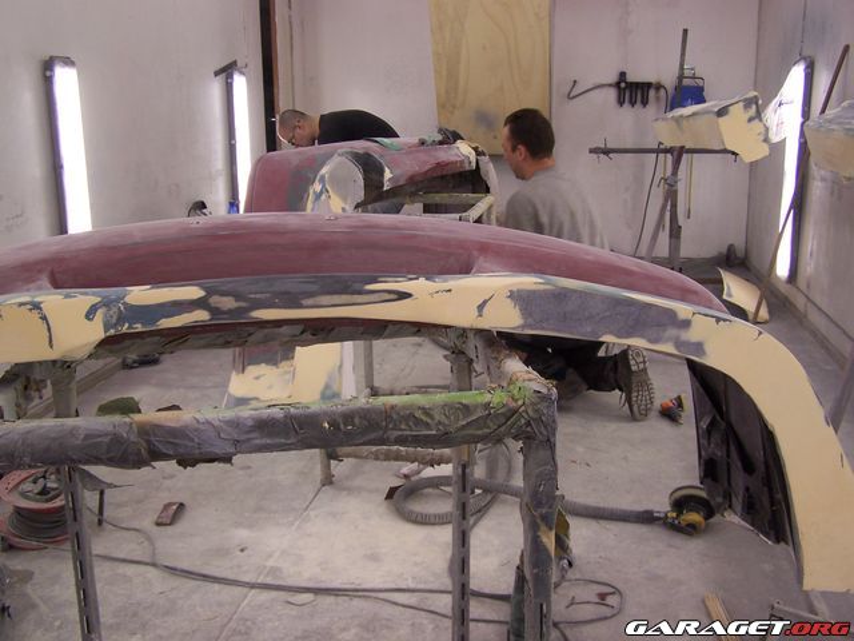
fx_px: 937
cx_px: 427
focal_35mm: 38
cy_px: 320
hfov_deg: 49.0
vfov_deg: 37.7
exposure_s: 1/30
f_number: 2.8
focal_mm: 6.3
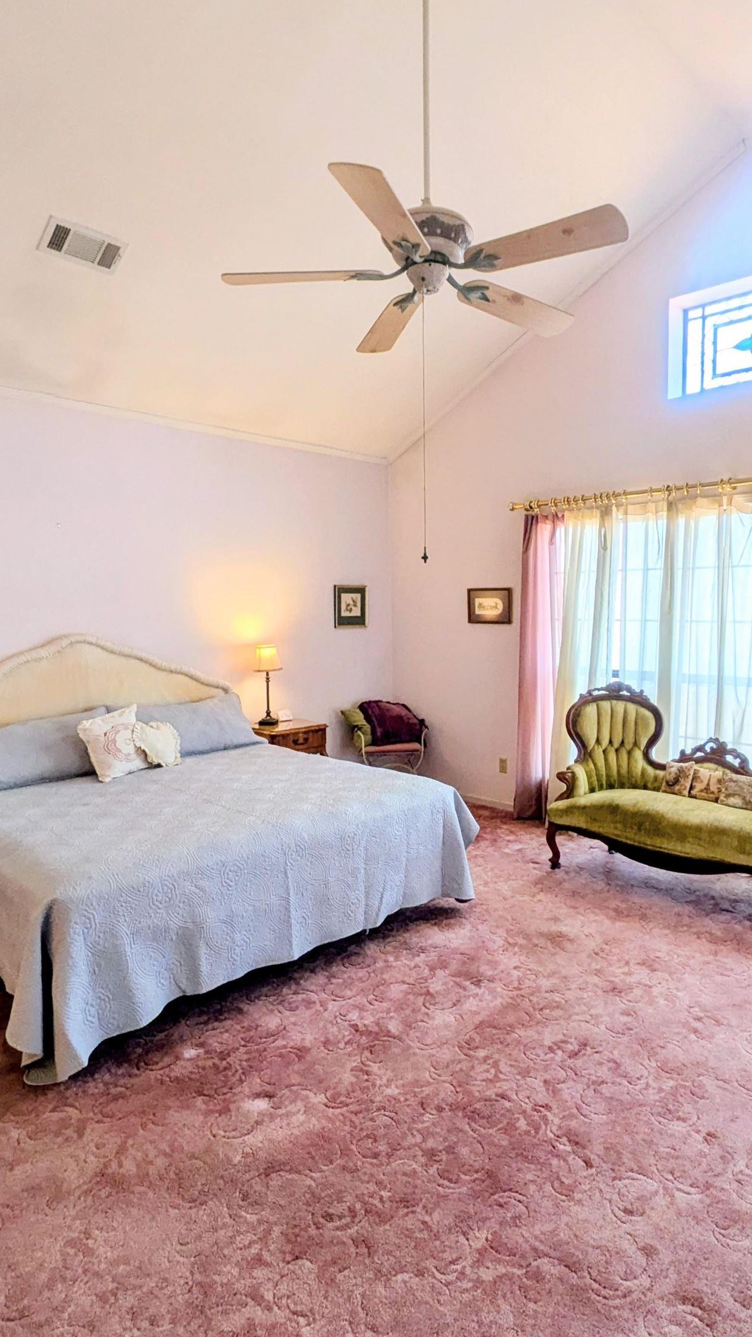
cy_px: 675
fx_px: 744
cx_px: 430
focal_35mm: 21
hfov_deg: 53.4
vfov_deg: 83.8
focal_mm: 1.85
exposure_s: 1/54.2
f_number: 2.2
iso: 52
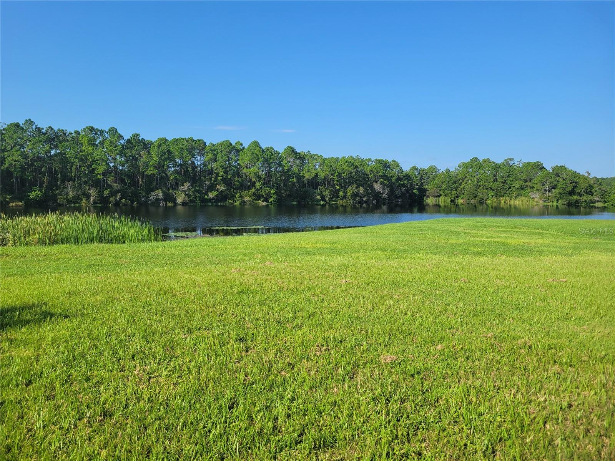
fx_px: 462
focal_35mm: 26
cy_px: 230
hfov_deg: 67.3
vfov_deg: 53.1
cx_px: 308
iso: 40
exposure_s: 1/2456
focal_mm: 5.4
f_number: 1.8
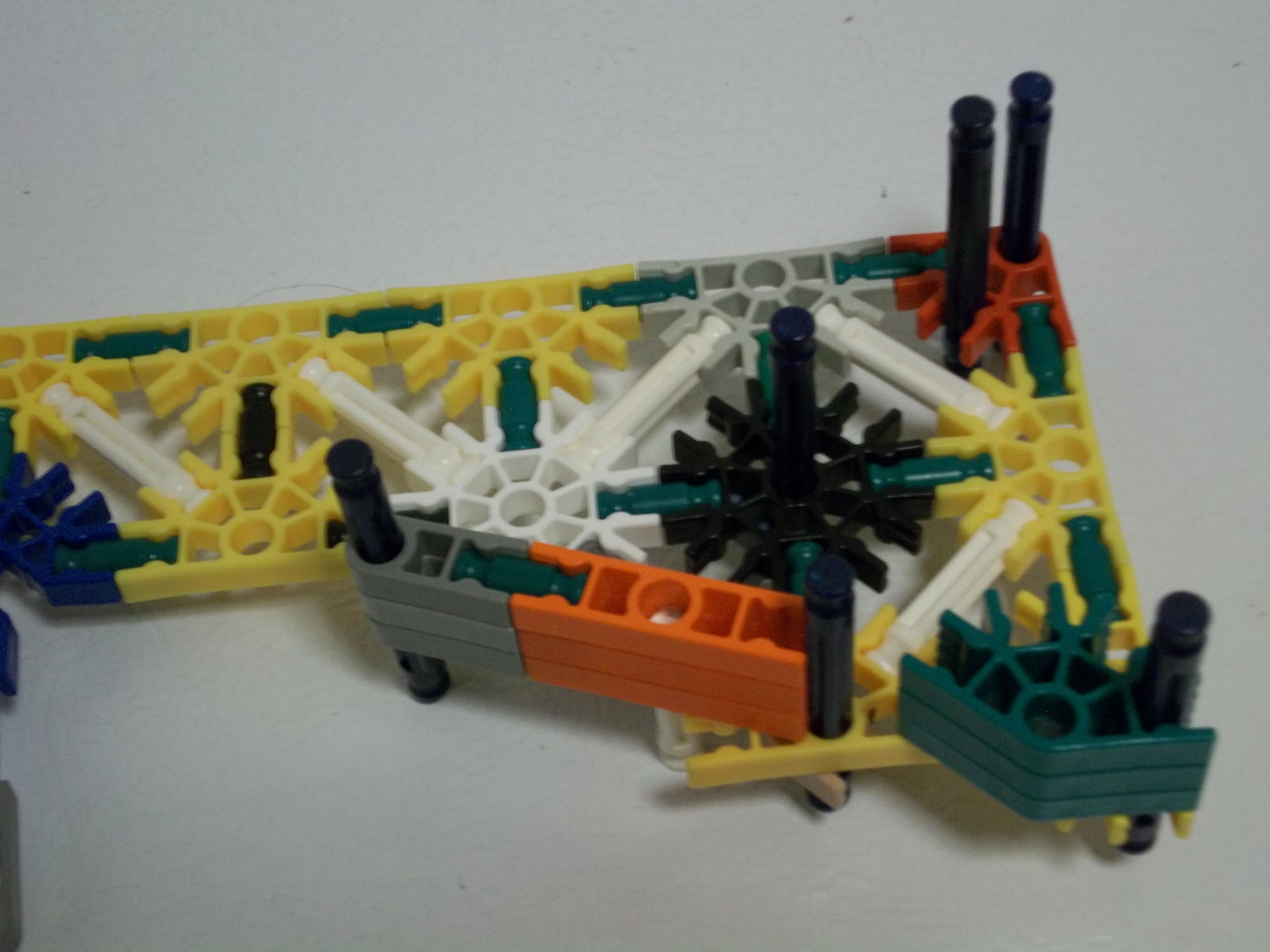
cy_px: 476
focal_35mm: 63
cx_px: 635
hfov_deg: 30.7
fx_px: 2311
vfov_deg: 23.3
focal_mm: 11.2
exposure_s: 1/8
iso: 209
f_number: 5.6
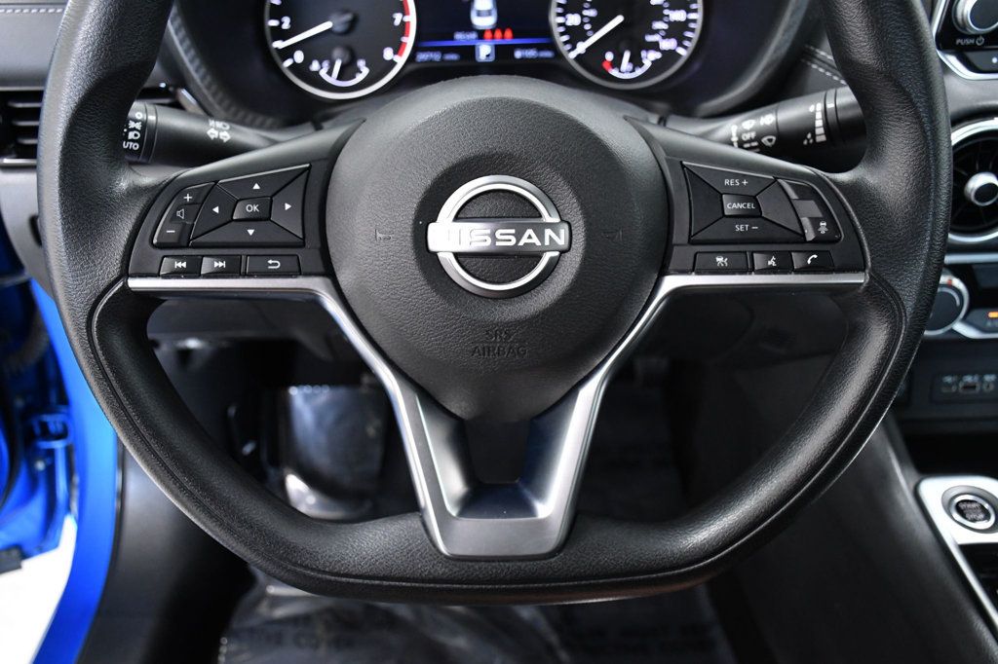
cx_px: 499
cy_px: 332
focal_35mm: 34
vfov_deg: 38.9
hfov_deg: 55.8
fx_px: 942
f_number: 5
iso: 2500
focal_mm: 23
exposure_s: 1/100
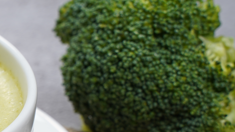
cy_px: 146
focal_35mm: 270
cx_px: -122
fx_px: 1682
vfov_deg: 4.5
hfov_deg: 7.8
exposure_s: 1/100
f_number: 8
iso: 125
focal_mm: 75
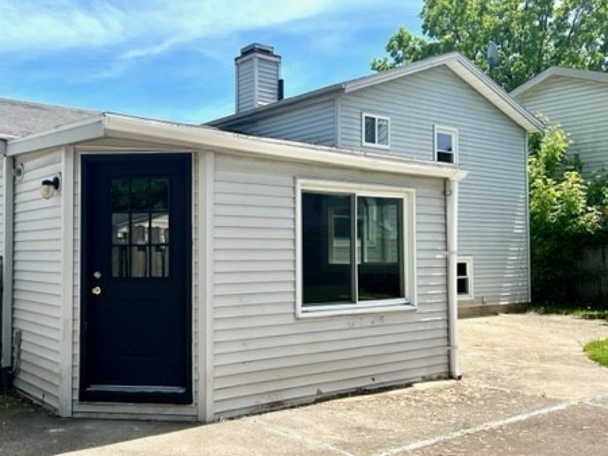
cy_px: 226
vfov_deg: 38.6
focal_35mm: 37
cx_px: 247
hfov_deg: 49.9
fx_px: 650
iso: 50
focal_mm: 5.7
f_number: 1.5
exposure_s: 1/3968
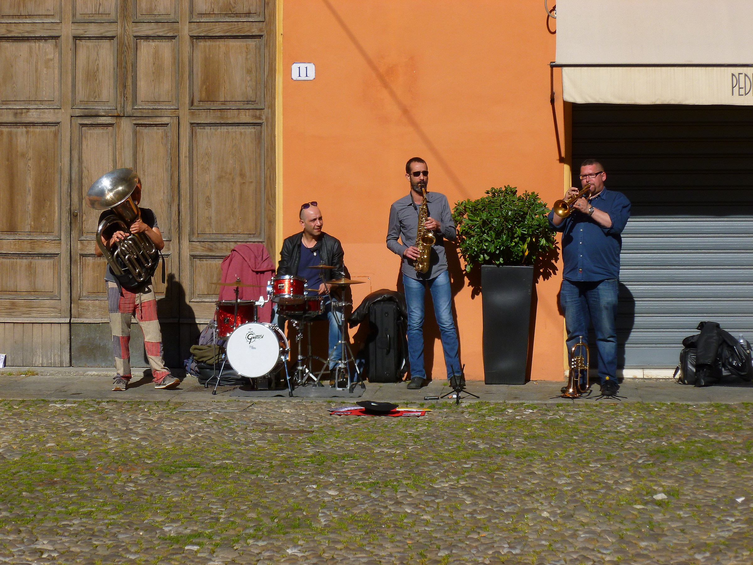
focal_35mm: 96
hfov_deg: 20.4
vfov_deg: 15.4
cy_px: 282
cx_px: 376
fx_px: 2088
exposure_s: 1/1000
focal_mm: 17.1
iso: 100
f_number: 4.7
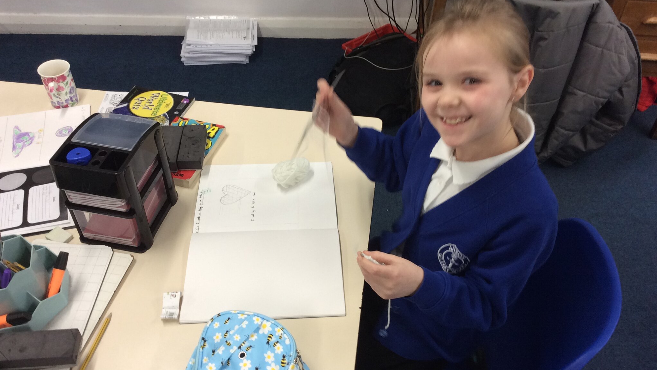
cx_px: 330
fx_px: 610
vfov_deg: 33.7
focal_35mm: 35
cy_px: 202
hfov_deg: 56.6
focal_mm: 3.3
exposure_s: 1/25
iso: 64
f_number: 2.4
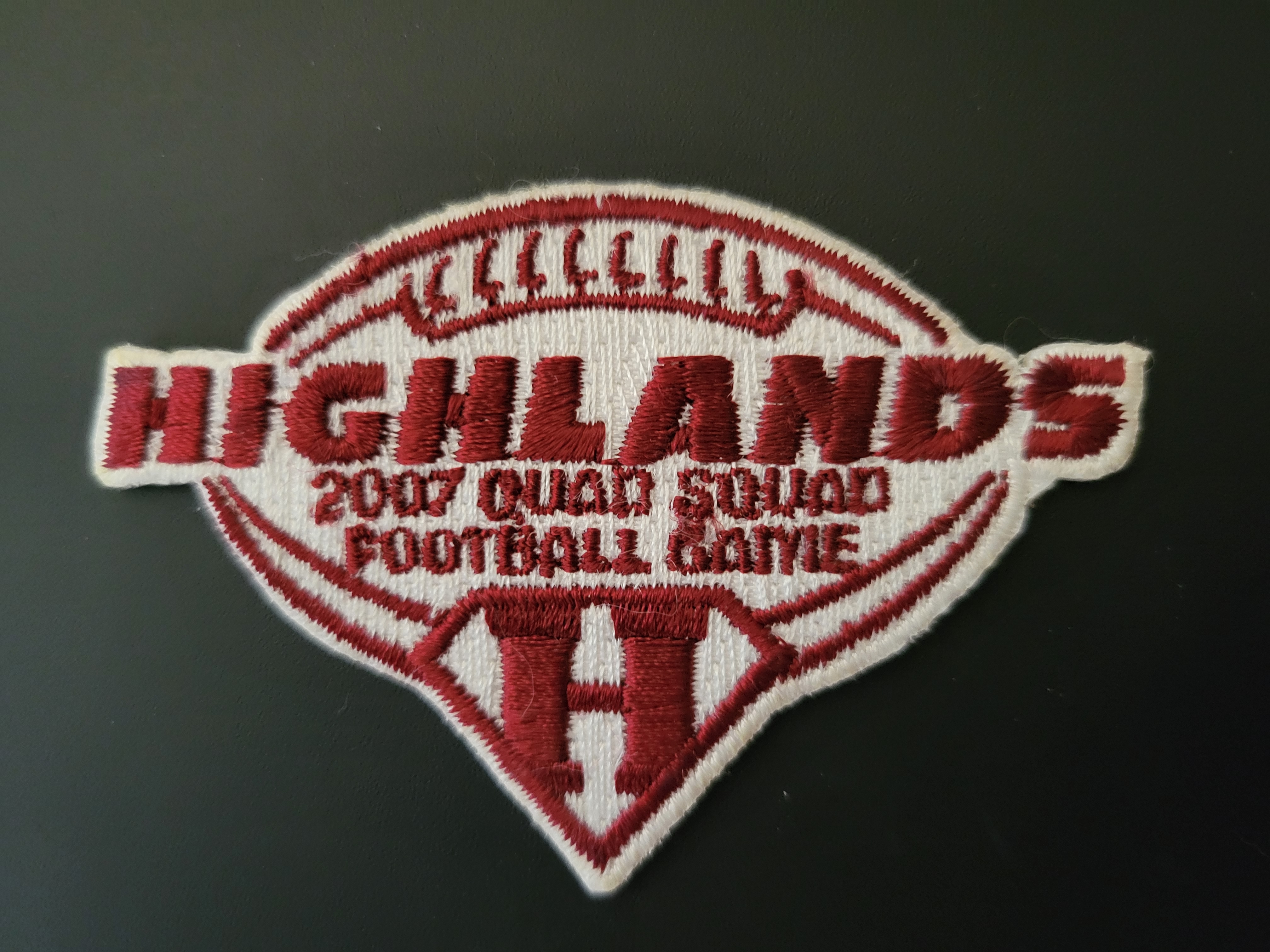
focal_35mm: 26
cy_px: 476
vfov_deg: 53.1
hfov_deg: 67.3
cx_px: 635
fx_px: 954
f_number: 1.8
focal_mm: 5.4
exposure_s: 1/24
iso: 800
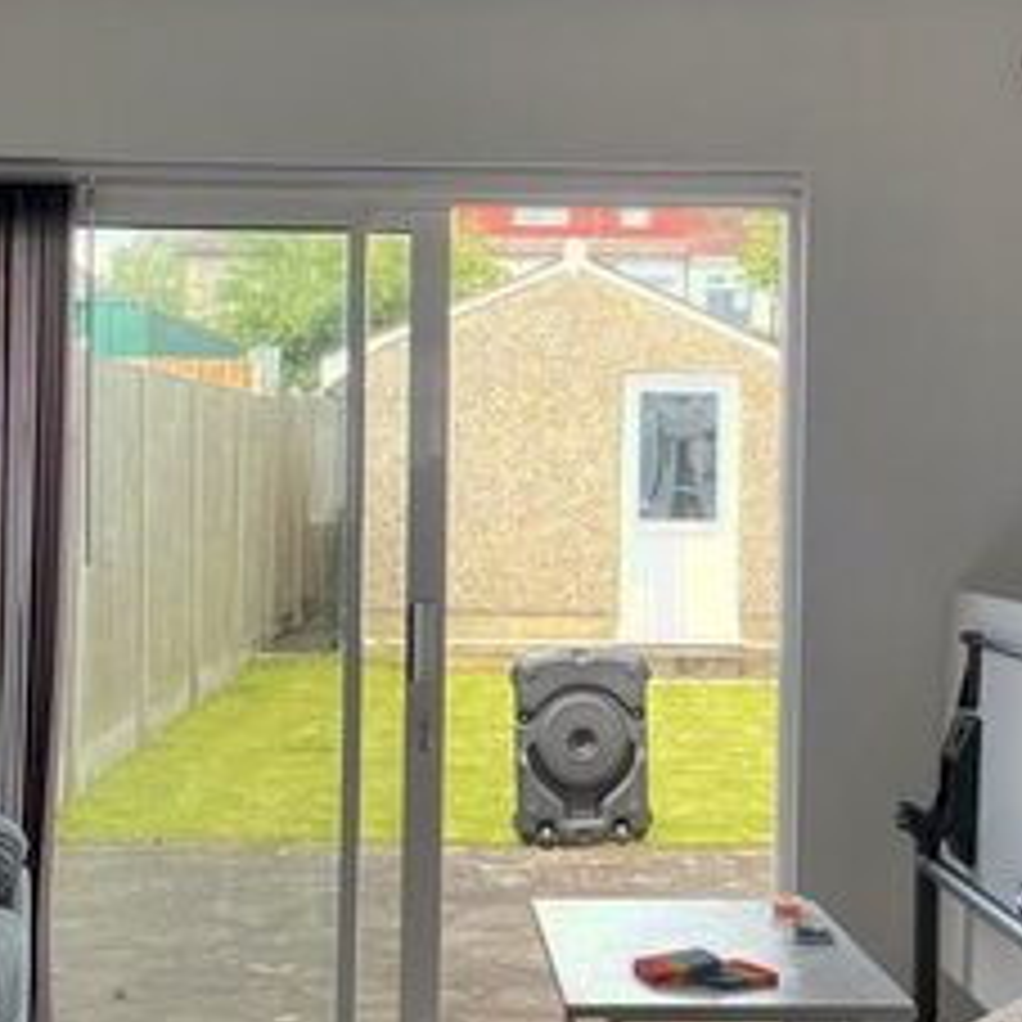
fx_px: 2372
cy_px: 488
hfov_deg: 24.3
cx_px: 590
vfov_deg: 24.3
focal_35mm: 71
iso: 40
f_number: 1.6
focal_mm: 4.2
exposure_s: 1/121
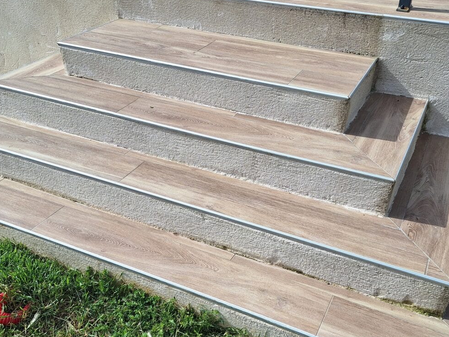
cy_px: 193
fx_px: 467
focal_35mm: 36
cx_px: 223
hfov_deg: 51.3
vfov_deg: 39.6
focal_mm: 5.54
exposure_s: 1/2924
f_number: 1.8
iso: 40
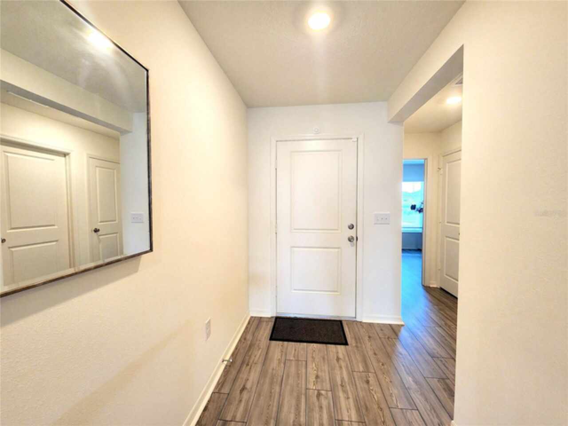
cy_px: 213
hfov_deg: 106.2
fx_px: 213
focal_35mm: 13
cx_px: 284
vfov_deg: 89.9
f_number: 2.2
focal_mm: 2.2
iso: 160
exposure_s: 1/60
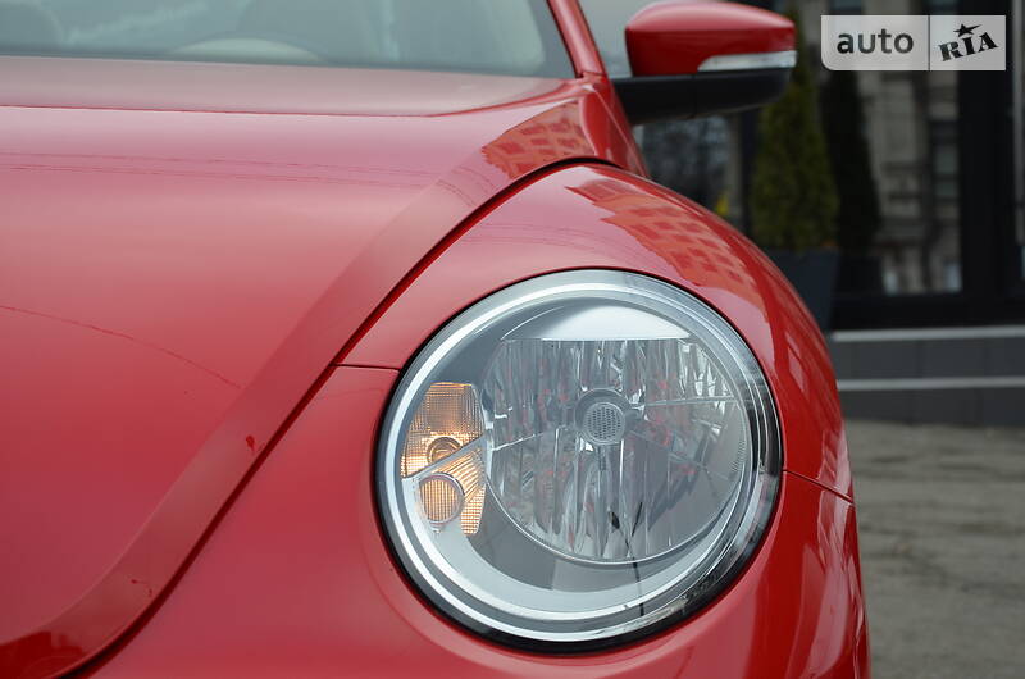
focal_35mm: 78
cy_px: 340
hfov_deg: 26.0
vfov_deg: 17.4
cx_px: 512
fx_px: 2216
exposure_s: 1/200
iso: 200
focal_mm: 52
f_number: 7.1
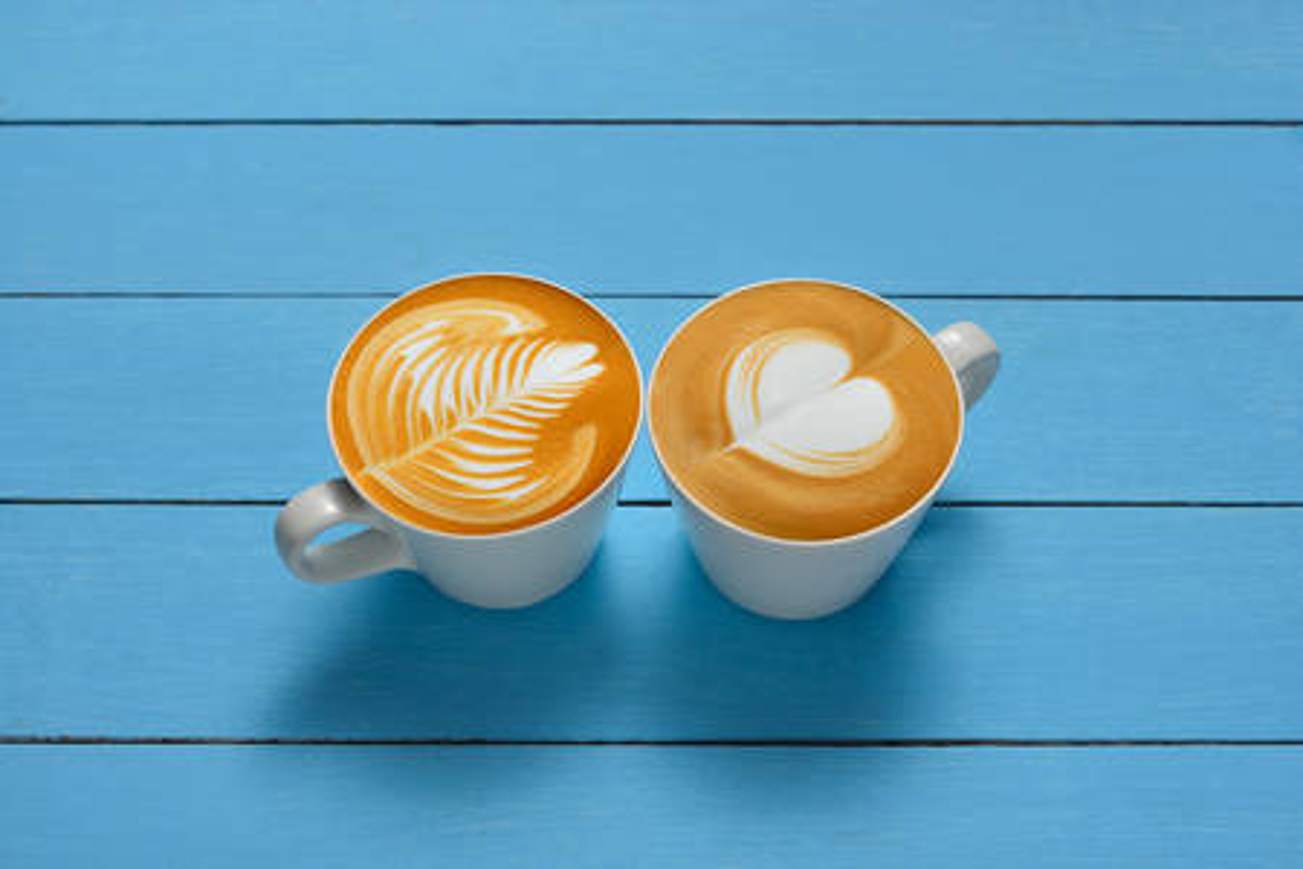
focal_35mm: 50
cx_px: 652
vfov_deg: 27.0
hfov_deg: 39.6
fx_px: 1810
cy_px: 434
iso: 100
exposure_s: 1/160
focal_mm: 50
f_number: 8
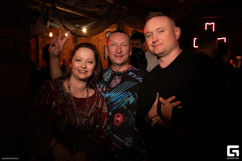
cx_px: 121
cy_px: 80
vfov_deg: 35.1
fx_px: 255
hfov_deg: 50.7
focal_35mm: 38
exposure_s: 1/125
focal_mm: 38
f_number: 4.5
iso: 2000
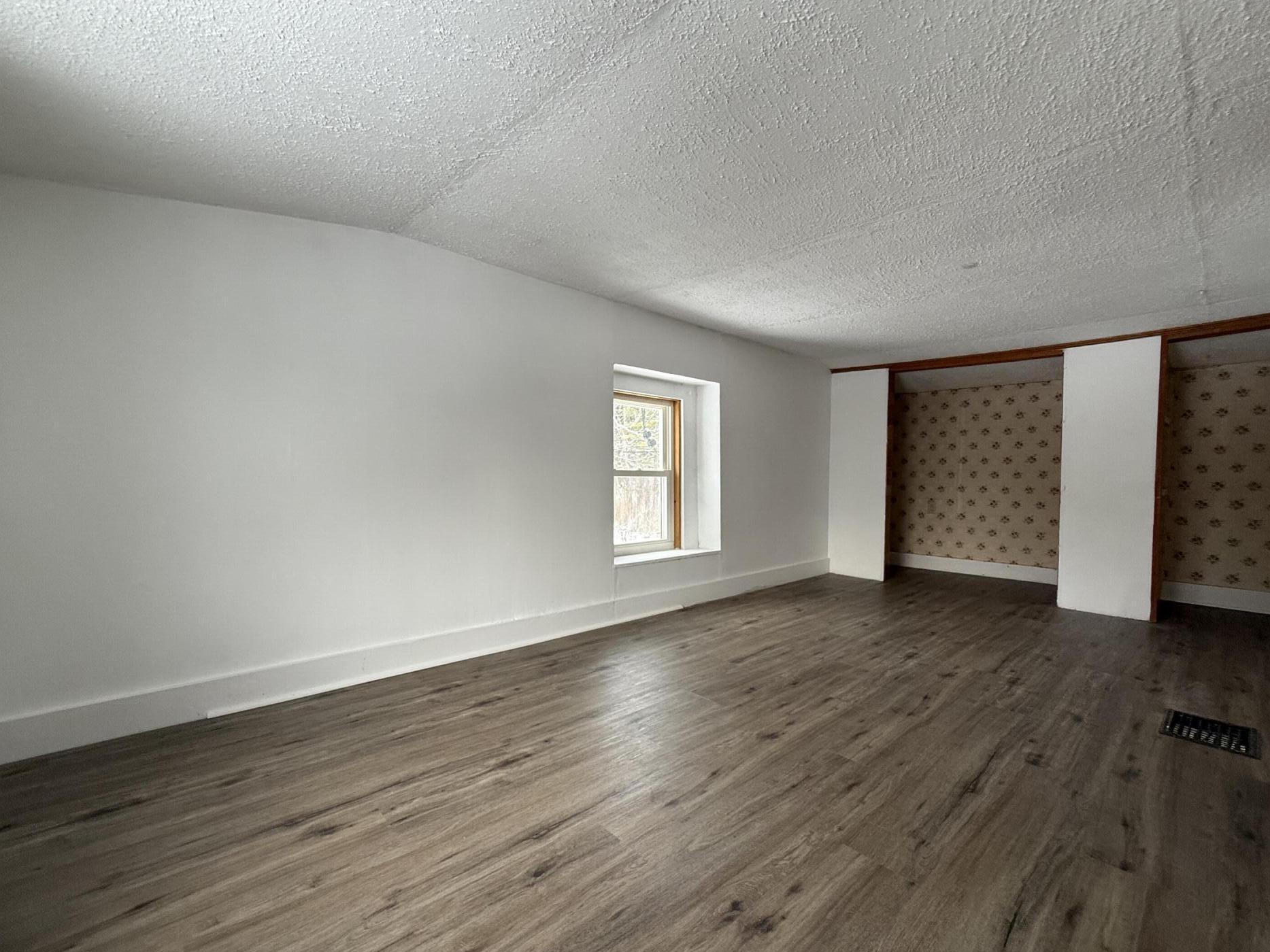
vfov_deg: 81.7
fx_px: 550
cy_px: 496
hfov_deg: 98.1
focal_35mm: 15
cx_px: 658
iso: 200
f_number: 2.2
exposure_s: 1/99
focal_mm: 2.22
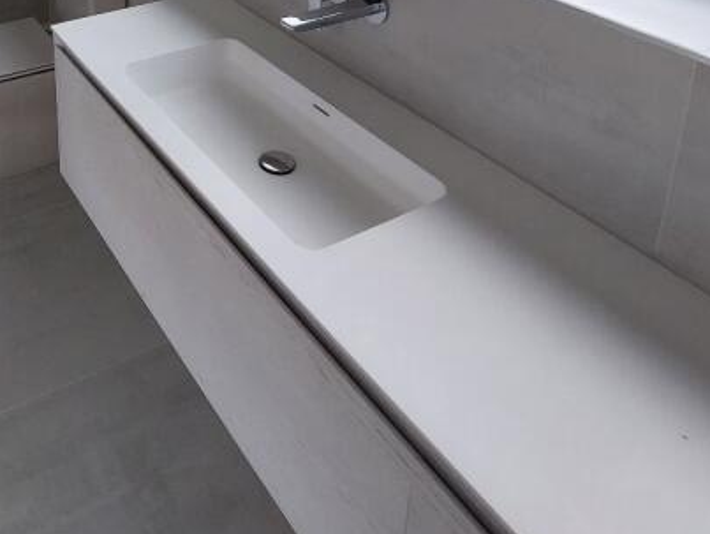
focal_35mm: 33
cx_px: 97
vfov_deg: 33.8
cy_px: -123
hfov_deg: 50.3
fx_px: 677
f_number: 2.2
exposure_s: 1/133
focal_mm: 1.74
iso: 50
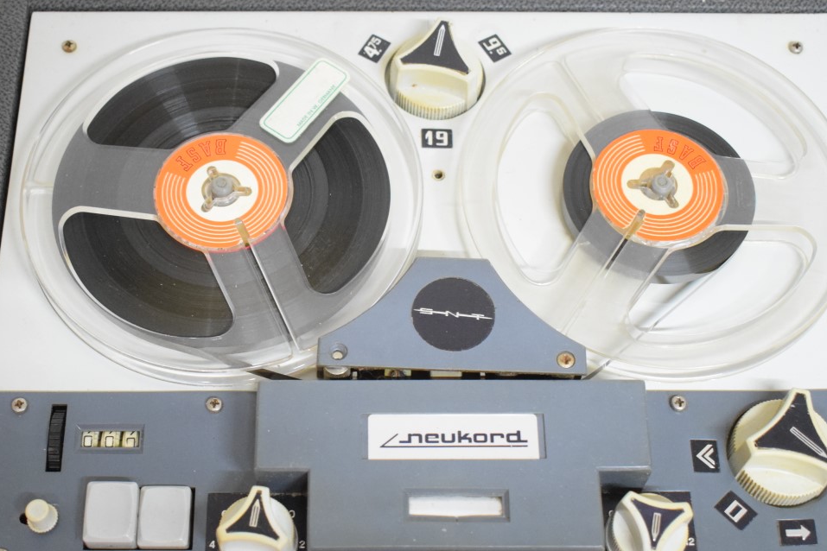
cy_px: 334
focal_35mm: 59
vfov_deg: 23.0
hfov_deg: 34.0
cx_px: 369
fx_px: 1350
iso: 3200
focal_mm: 25
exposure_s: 1/125
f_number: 4
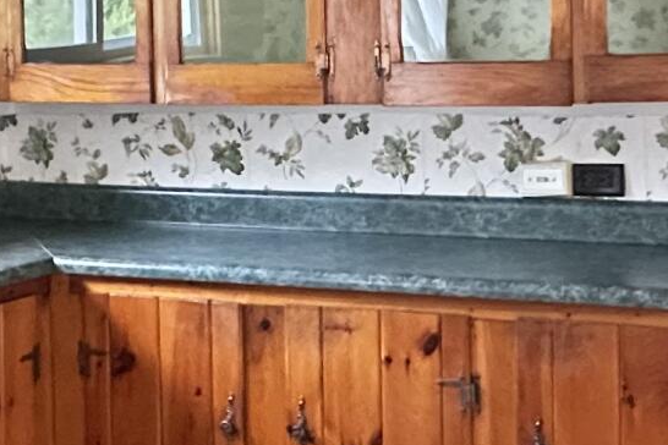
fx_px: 1484
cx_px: 321
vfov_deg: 16.9
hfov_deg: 25.4
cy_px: 78
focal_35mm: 80
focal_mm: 2.22
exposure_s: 1/60
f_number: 2.2
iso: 800
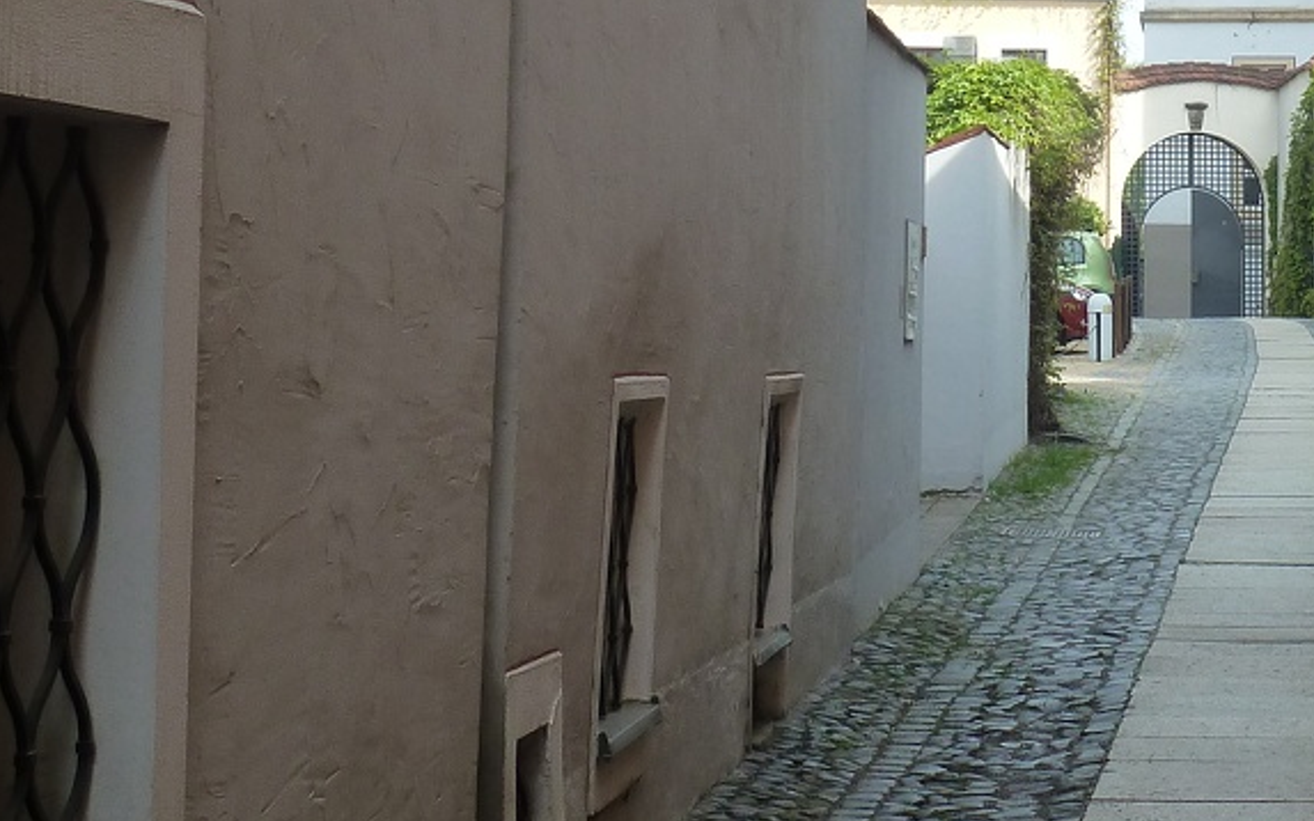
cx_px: 1108
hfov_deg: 24.7
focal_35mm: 82
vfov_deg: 15.8
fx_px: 2936
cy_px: 119
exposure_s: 1/160
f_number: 4
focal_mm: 7.3
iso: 125
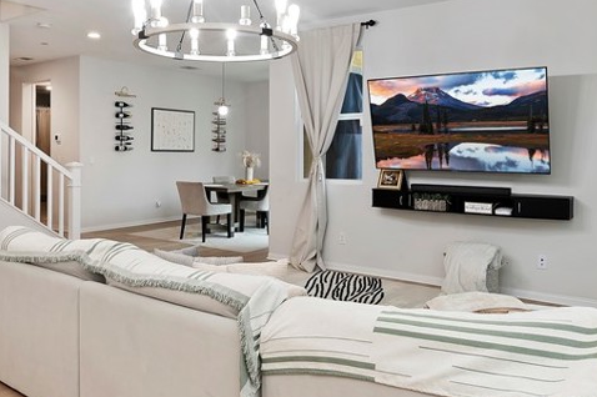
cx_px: 292
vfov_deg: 43.4
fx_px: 497
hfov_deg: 62.0
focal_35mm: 30
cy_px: 162
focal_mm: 14
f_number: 10
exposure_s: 1/13
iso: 500
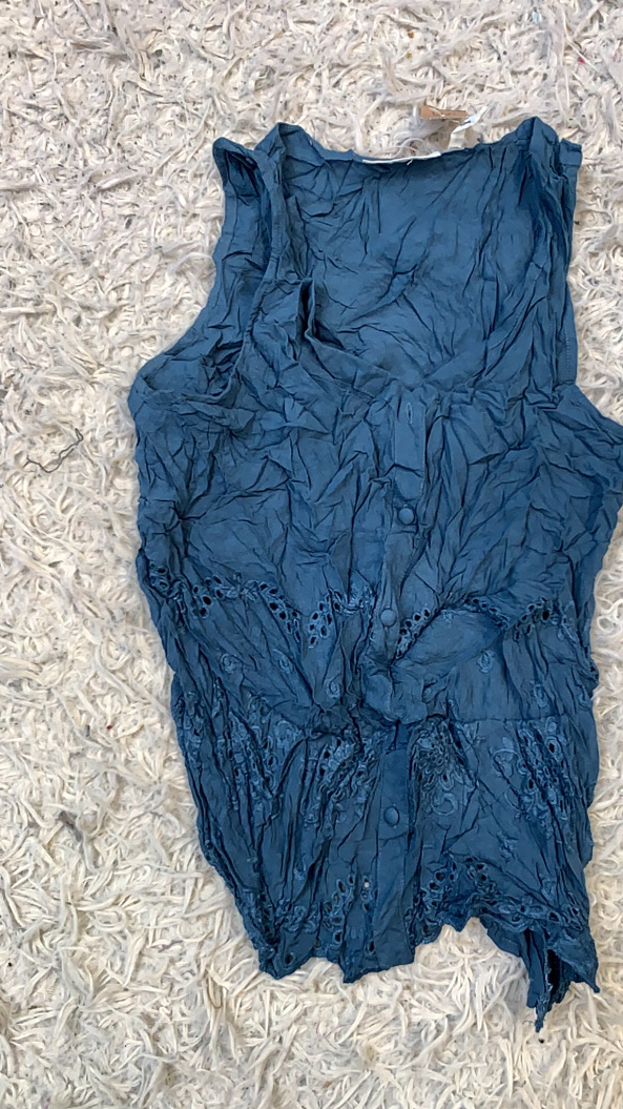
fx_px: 852
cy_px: 567
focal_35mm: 29
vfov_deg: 66.1
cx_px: 397
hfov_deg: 39.8
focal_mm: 4.25
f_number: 1.8
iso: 80
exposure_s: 1/100
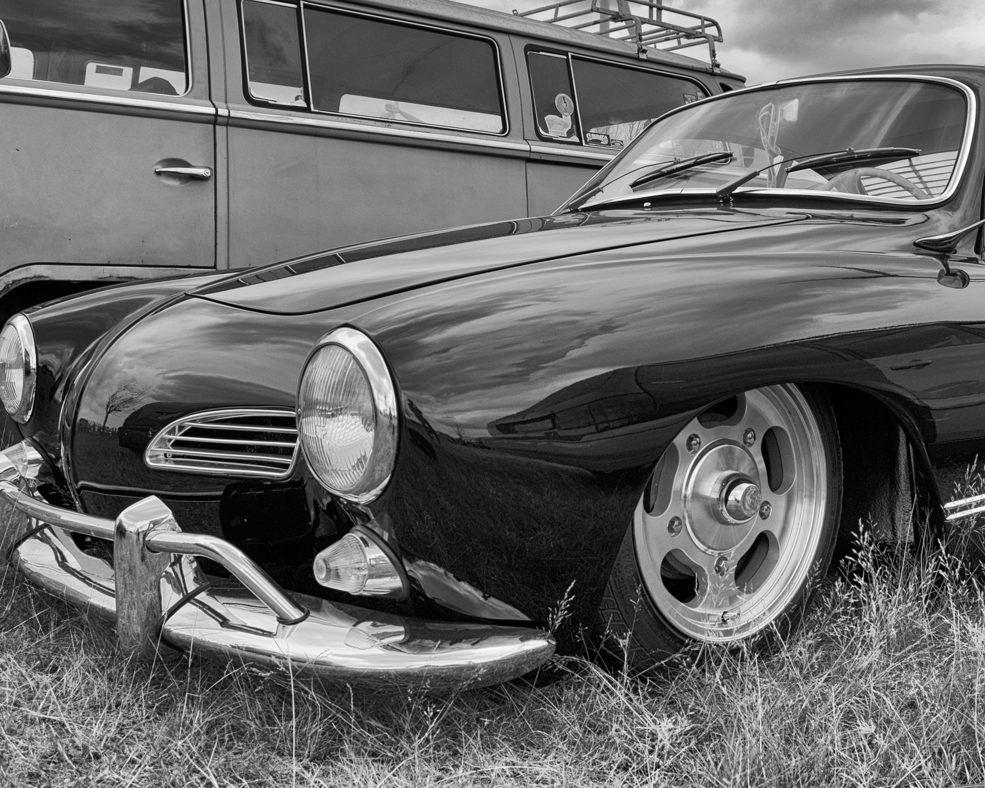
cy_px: 264
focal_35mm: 41
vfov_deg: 36.1
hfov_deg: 43.9
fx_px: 1195
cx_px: 680
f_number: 7.1
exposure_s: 1/200
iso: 200
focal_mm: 18
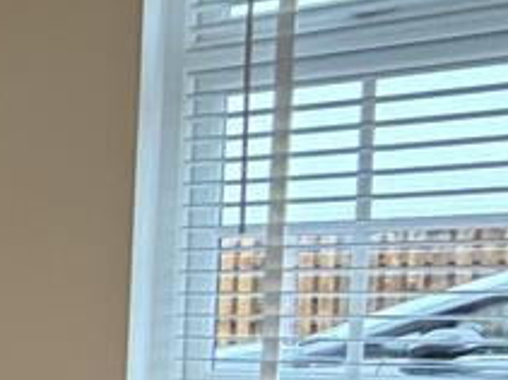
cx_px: -684
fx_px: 997
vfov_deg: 21.0
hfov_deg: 15.6
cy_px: 361
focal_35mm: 68
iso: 400
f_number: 2.2
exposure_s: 1/50
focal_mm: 2.22
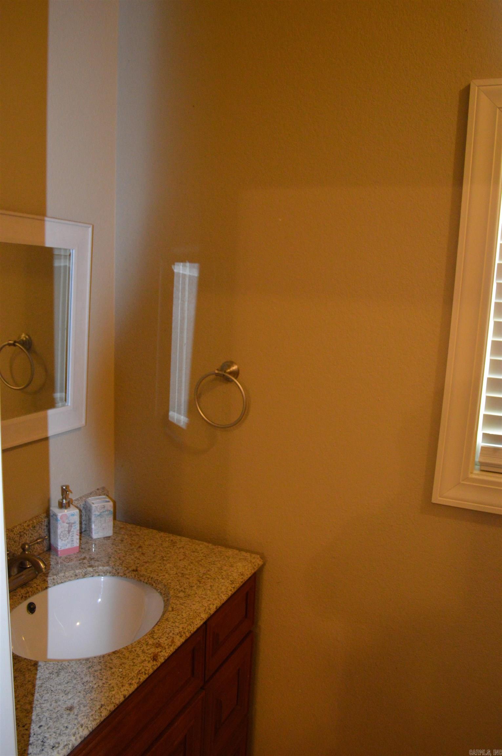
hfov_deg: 47.8
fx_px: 566
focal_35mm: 27
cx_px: 251
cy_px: 378
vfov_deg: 67.4
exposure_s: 1/60
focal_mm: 18
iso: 2200
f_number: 3.5
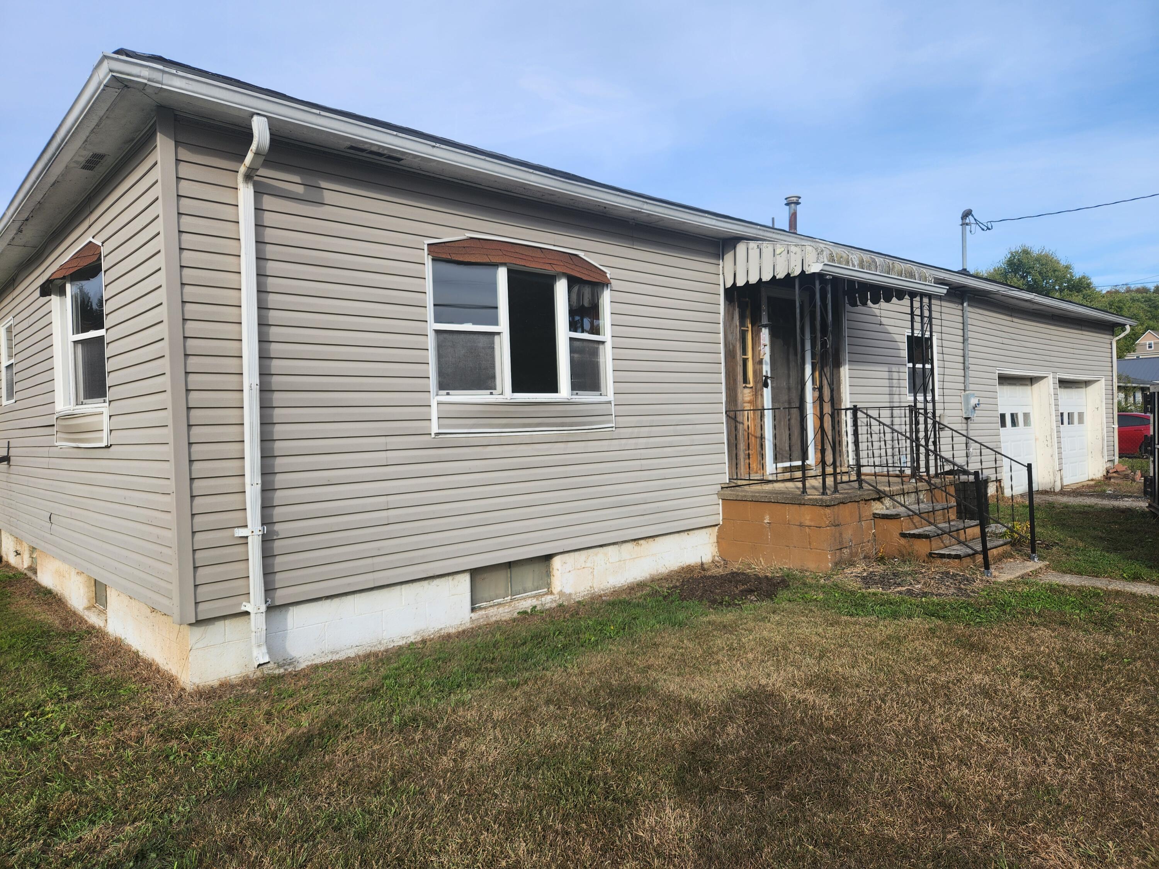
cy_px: 434
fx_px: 770
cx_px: 580
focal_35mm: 23
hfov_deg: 73.9
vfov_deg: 58.9
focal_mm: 5.4
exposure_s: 1/777
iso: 20
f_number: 1.8
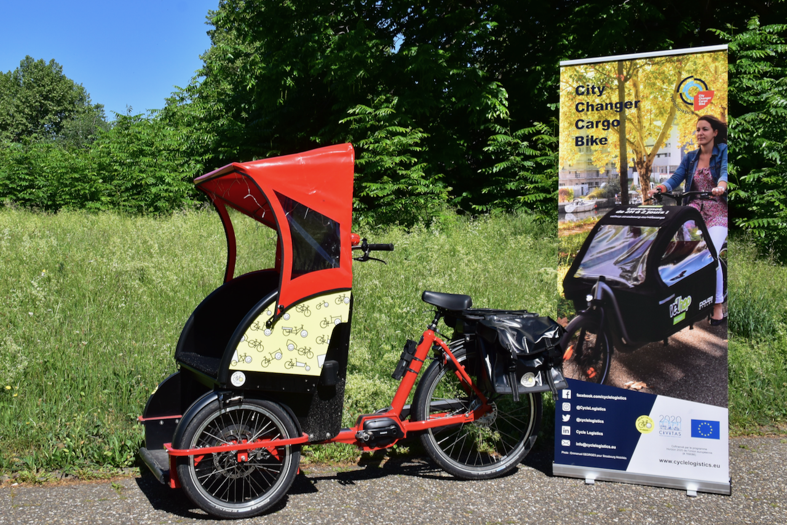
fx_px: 787
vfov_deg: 36.9
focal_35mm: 36
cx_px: 394
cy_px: 262
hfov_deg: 53.1
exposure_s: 1/500
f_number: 11
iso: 400
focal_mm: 24
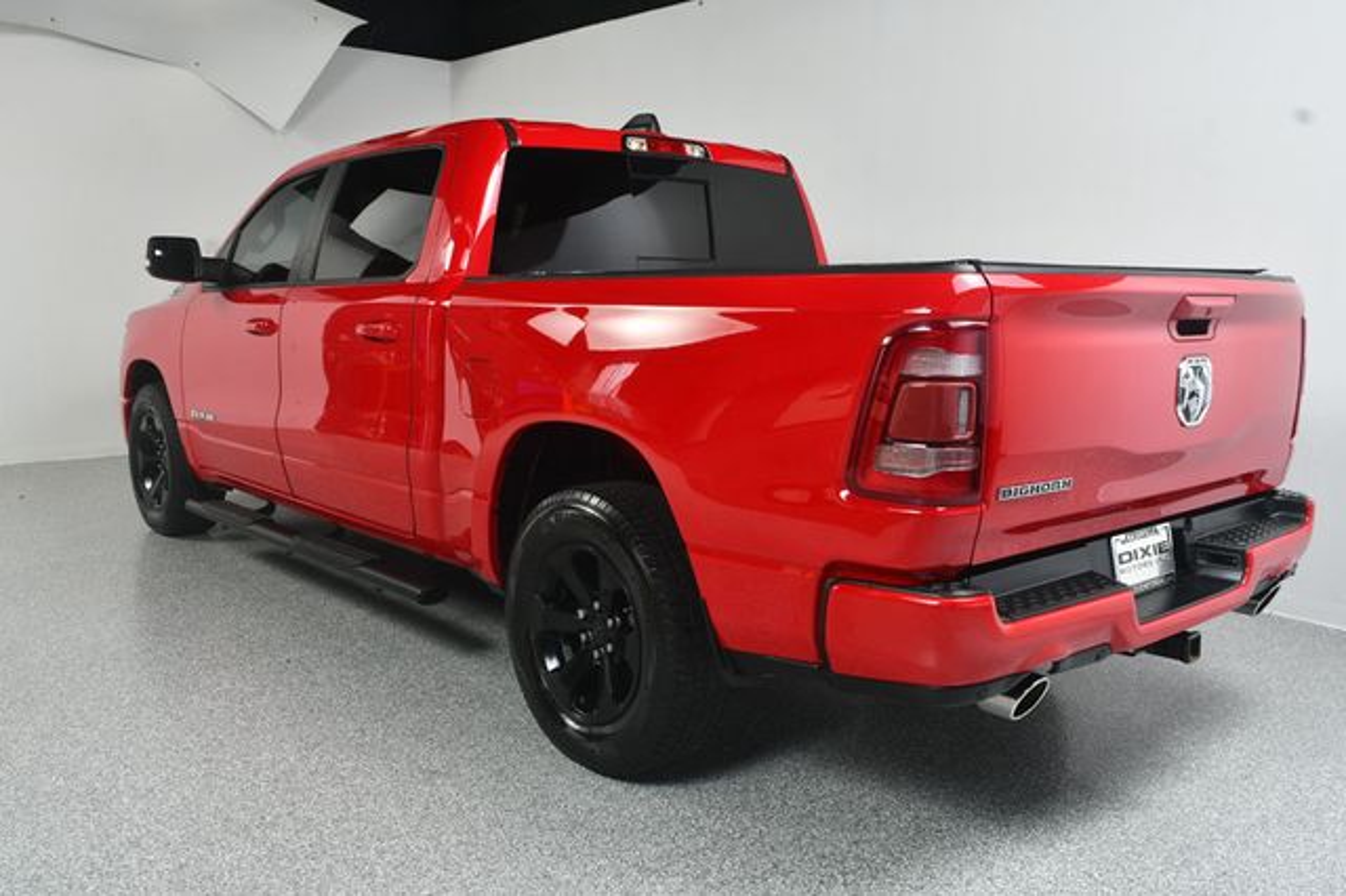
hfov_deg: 62.0
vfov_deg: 43.6
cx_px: 673
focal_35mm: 30
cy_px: 448
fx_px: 1121
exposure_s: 1/160
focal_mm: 20
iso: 100
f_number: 9
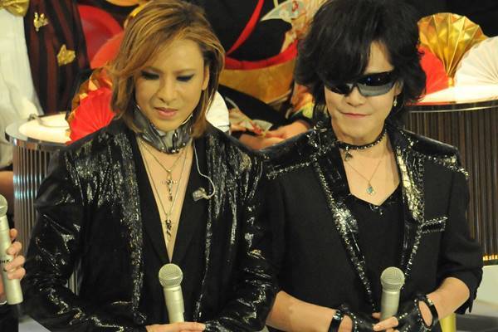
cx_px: 249
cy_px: 166
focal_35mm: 465
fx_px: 6432
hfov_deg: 4.4
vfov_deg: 3.0
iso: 2500
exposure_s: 1/200
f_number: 4
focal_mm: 310
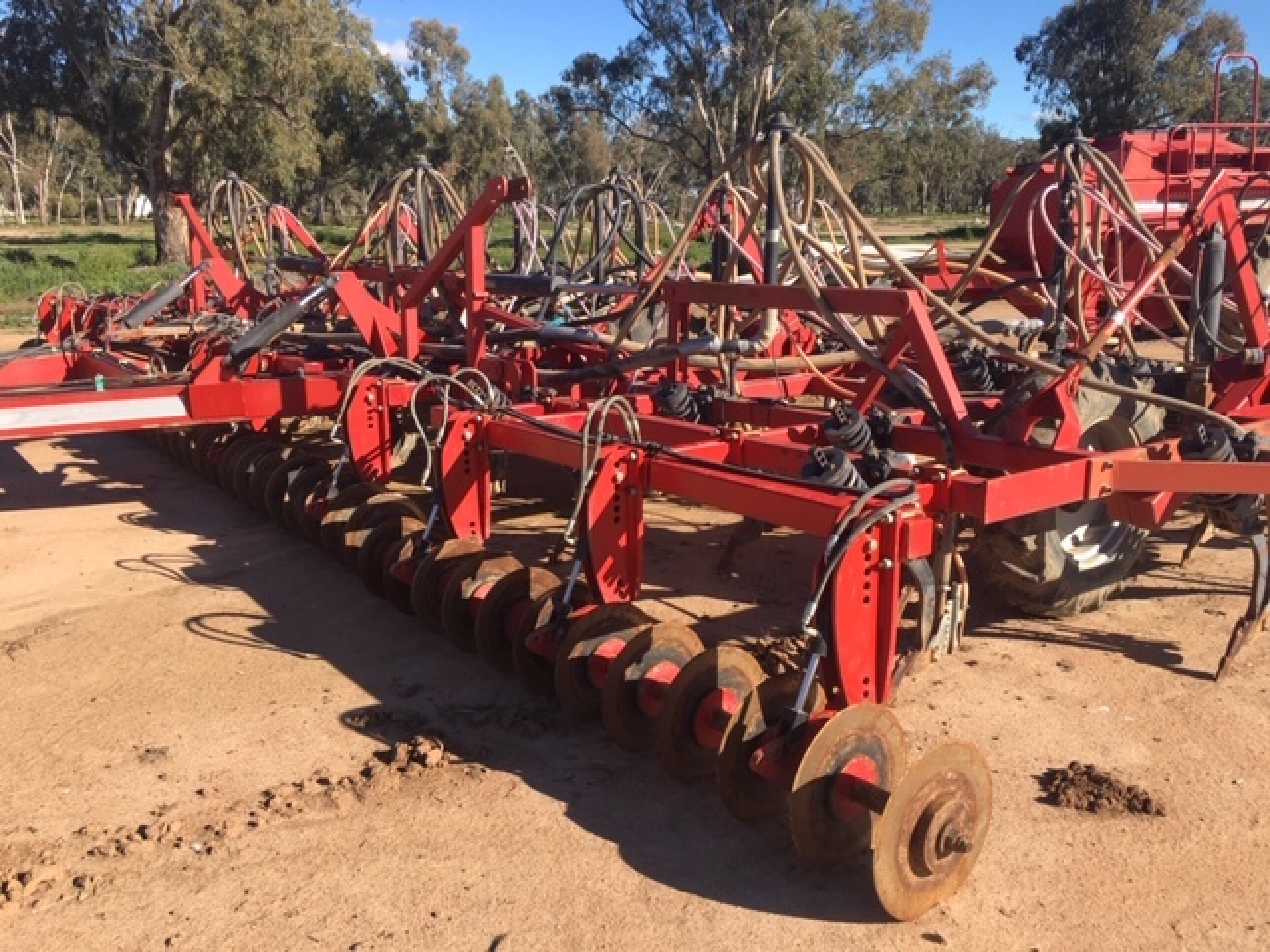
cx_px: 635
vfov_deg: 48.2
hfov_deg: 61.7
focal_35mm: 29
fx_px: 1064
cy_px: 476
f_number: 2.2
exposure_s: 1/680
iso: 25
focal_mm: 4.15
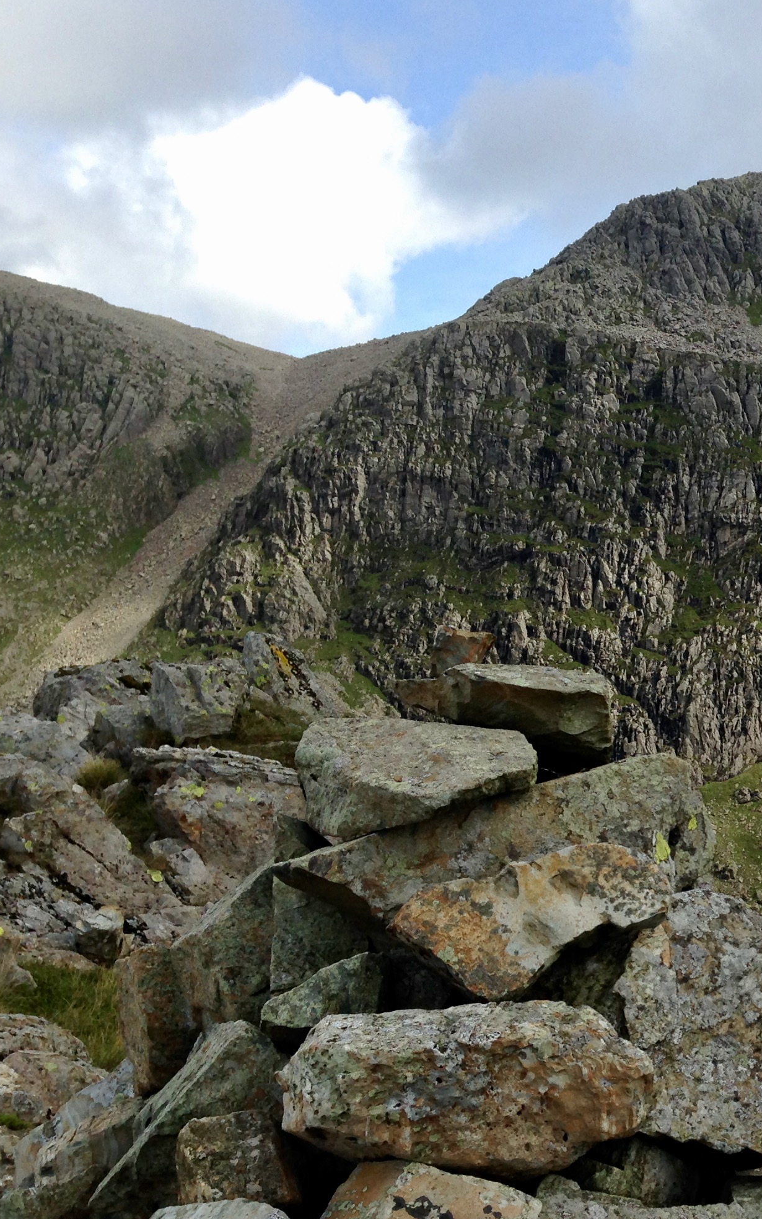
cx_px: 972
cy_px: 708
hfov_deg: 20.5
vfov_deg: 35.0
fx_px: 1928
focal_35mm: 58
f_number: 2.4
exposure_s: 1/968
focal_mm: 4.12
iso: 50
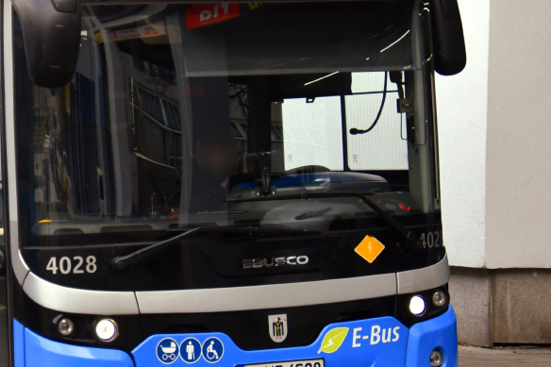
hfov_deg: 13.7
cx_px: -60
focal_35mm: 147
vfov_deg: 9.3
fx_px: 2249
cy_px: 144
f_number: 4
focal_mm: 44
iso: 900
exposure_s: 1/1000
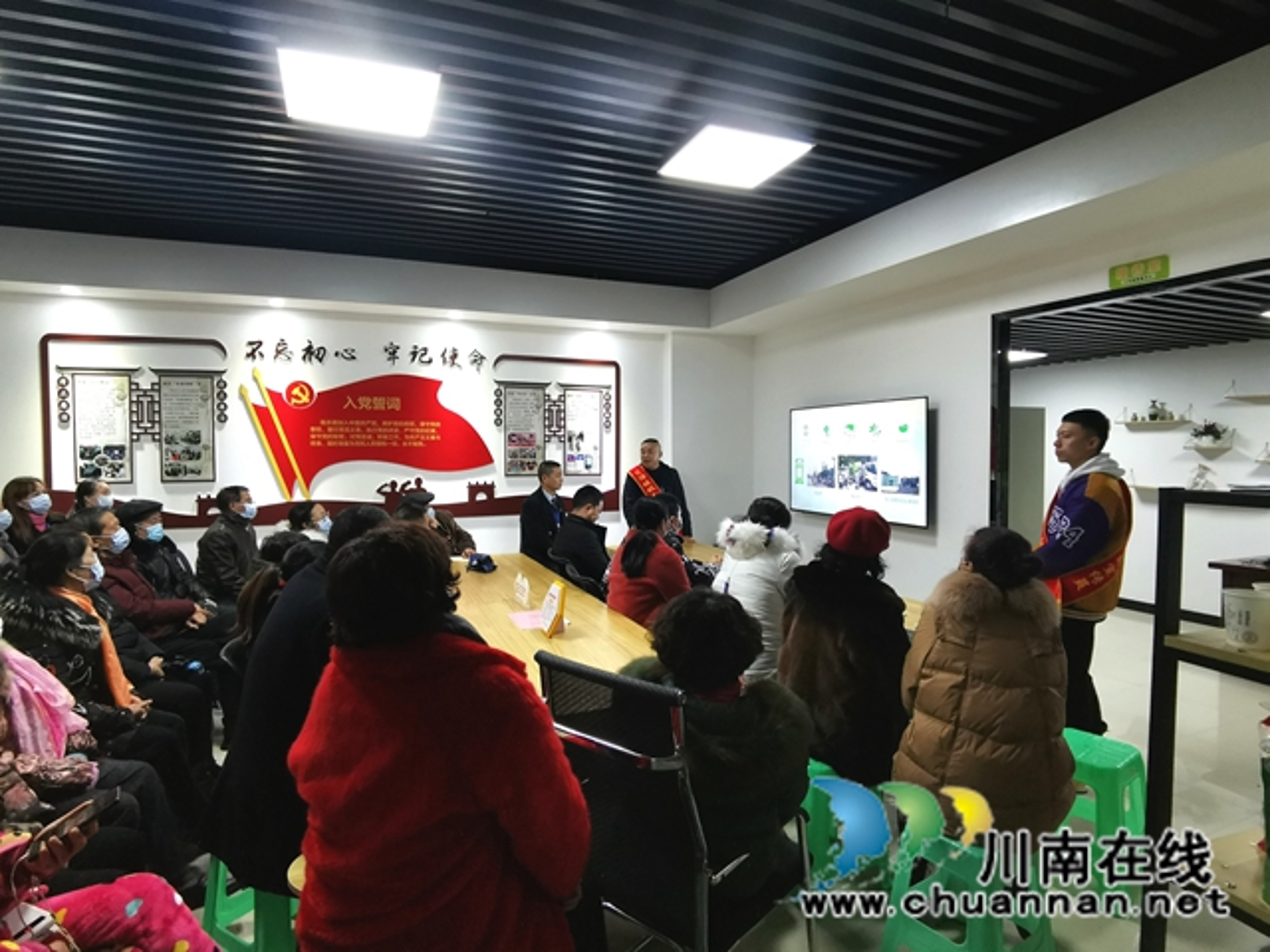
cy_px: 476
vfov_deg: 74.7
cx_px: 635
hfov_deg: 91.0
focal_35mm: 17
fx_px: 624
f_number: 2.2
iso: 250
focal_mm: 2.26
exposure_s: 1/33.3
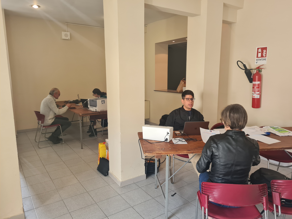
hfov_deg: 67.3
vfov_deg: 53.1
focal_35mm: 26
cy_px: 110
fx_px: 219
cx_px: 146
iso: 200
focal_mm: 5.4
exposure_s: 1/100
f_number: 1.8
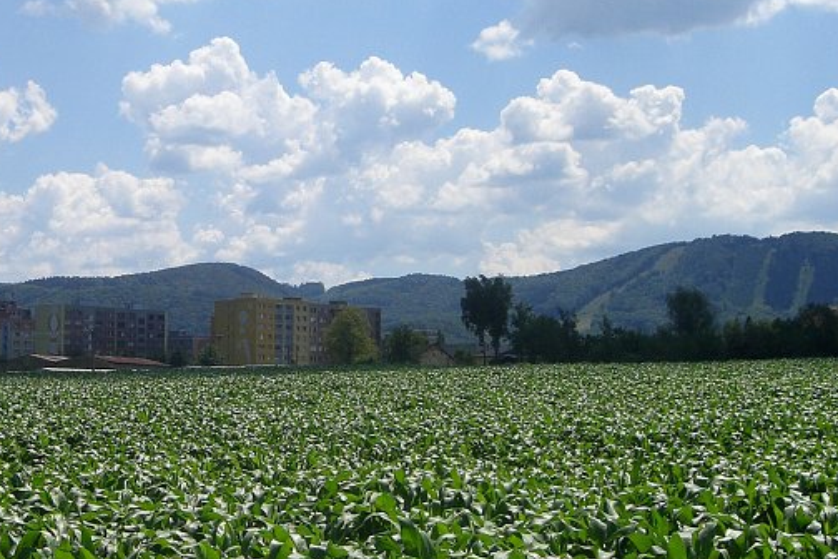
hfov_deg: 26.2
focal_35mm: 76
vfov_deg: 17.9
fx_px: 1769
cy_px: 278
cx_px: 188
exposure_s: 1/1000
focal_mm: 7.56
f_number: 4.7
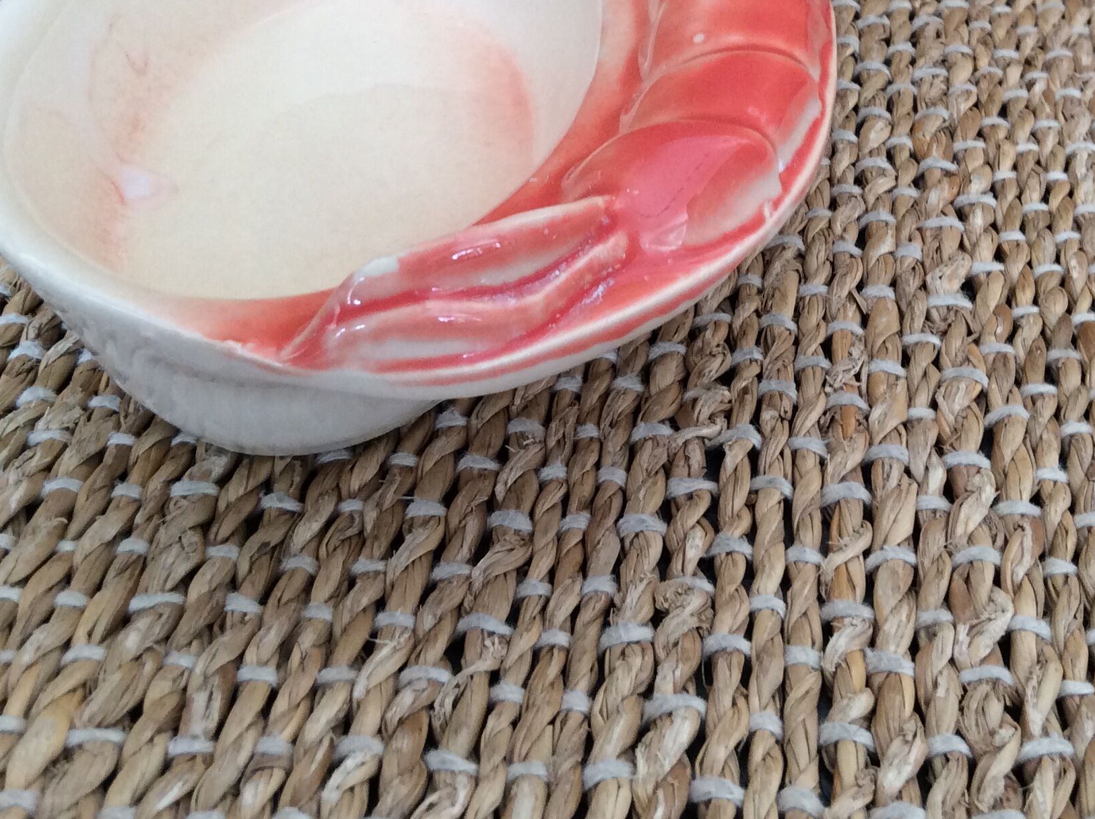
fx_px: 1611
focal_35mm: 51
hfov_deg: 37.3
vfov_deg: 28.1
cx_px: 687
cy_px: 210
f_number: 2.4
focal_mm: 3.3
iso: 80
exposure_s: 1/25
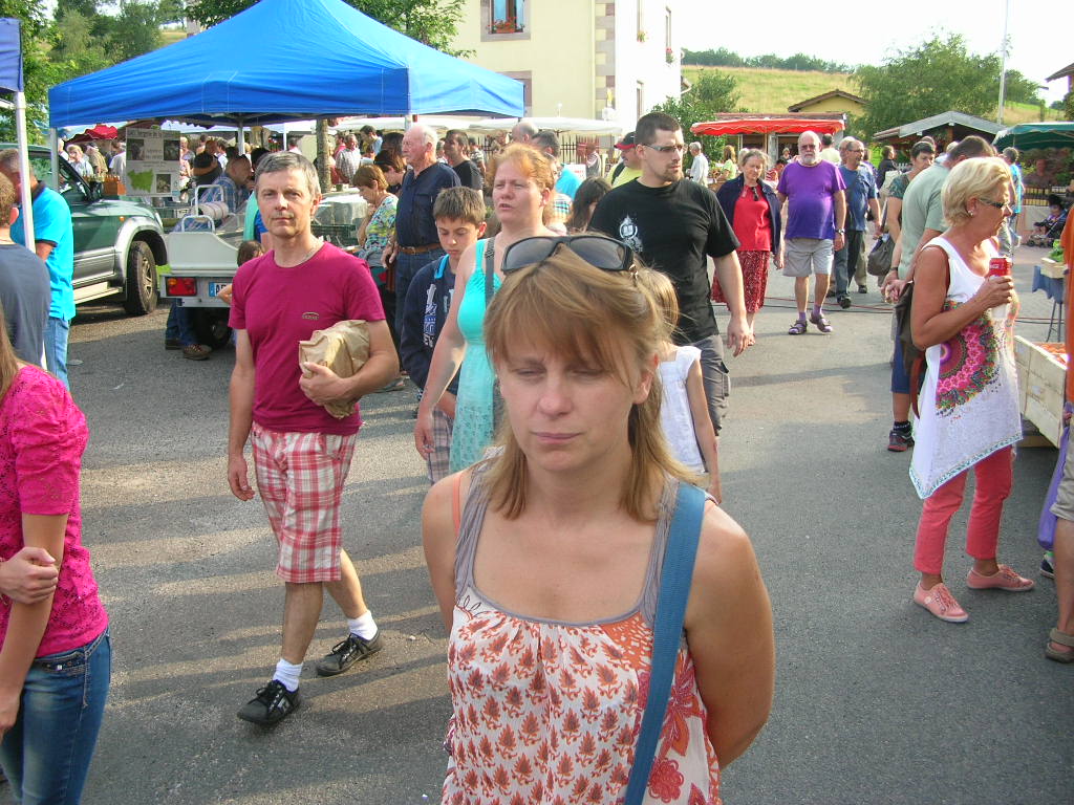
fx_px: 1086
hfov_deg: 52.6
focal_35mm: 35
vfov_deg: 40.7
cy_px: 402
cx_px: 537
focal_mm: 5.8
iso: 50
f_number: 2.8
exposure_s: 1/176
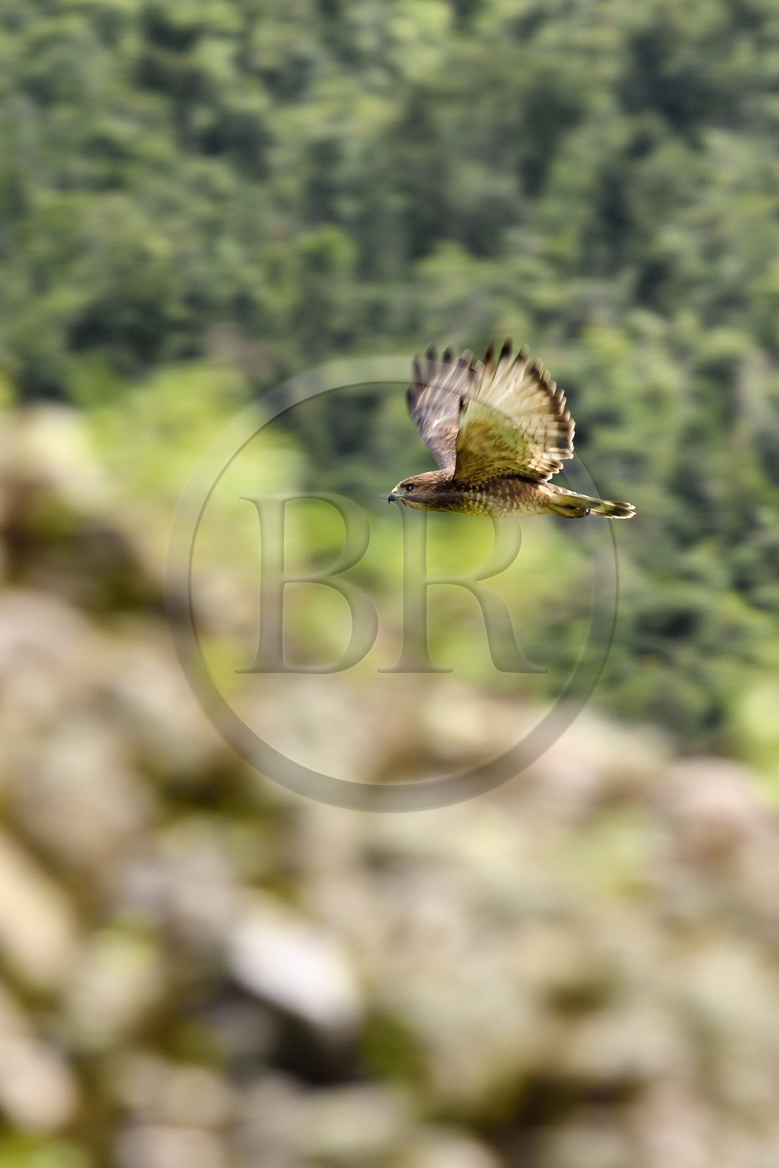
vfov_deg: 10.3
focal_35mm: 200
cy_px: 584
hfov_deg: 6.9
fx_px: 6491
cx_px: 390
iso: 200
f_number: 7.1
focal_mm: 200
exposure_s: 1/320
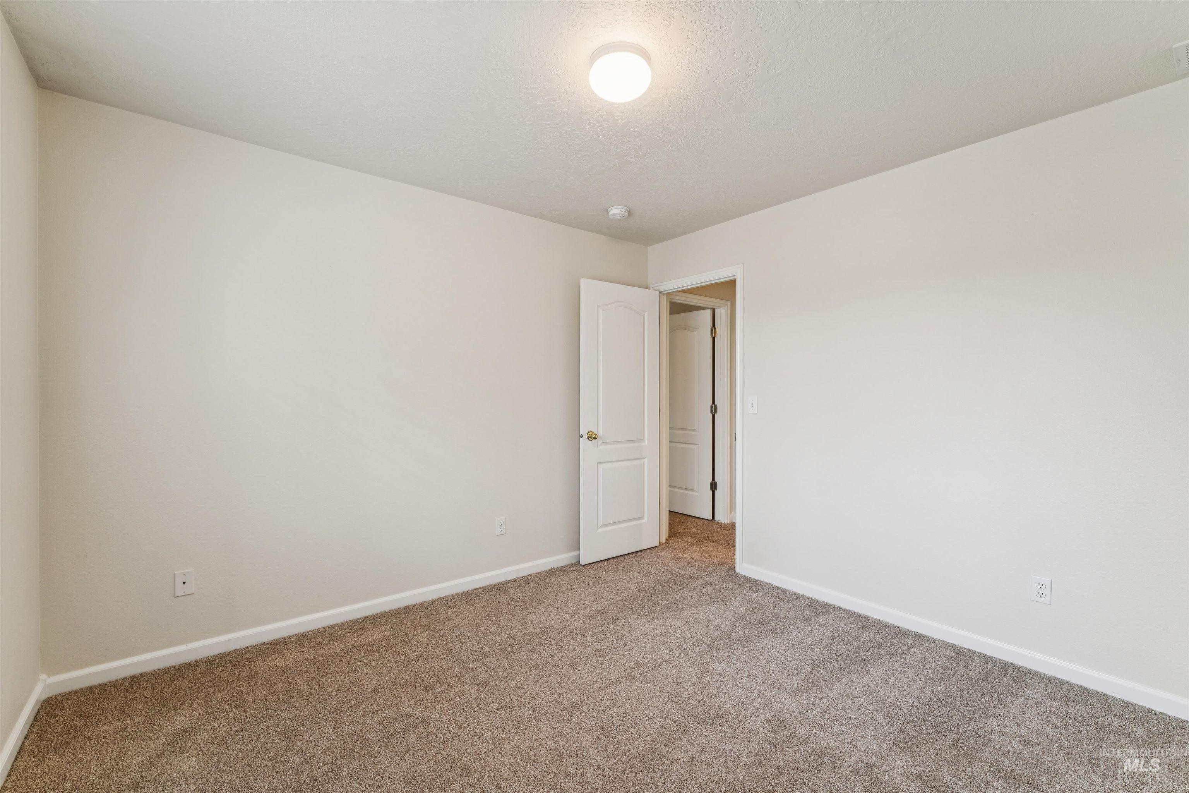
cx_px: 594
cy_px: 396
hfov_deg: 98.5
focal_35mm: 16
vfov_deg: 75.5
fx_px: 512
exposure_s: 1/3.33
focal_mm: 15.5
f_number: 13
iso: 400
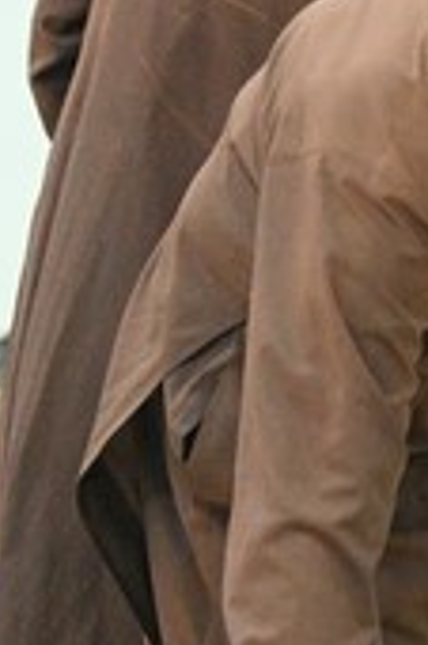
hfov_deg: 3.9
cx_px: 716
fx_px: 6290
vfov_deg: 5.9
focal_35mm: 352
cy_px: 307
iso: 16000
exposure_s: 1/200
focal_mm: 92
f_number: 4
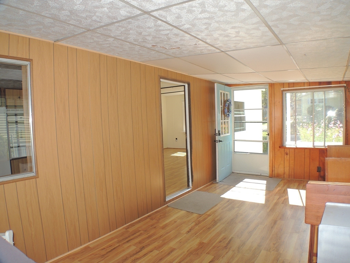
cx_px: 175
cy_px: 132
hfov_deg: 60.0
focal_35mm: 30
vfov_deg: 46.8
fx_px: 303
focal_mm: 5.3
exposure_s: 1/125
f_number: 3.1
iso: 100
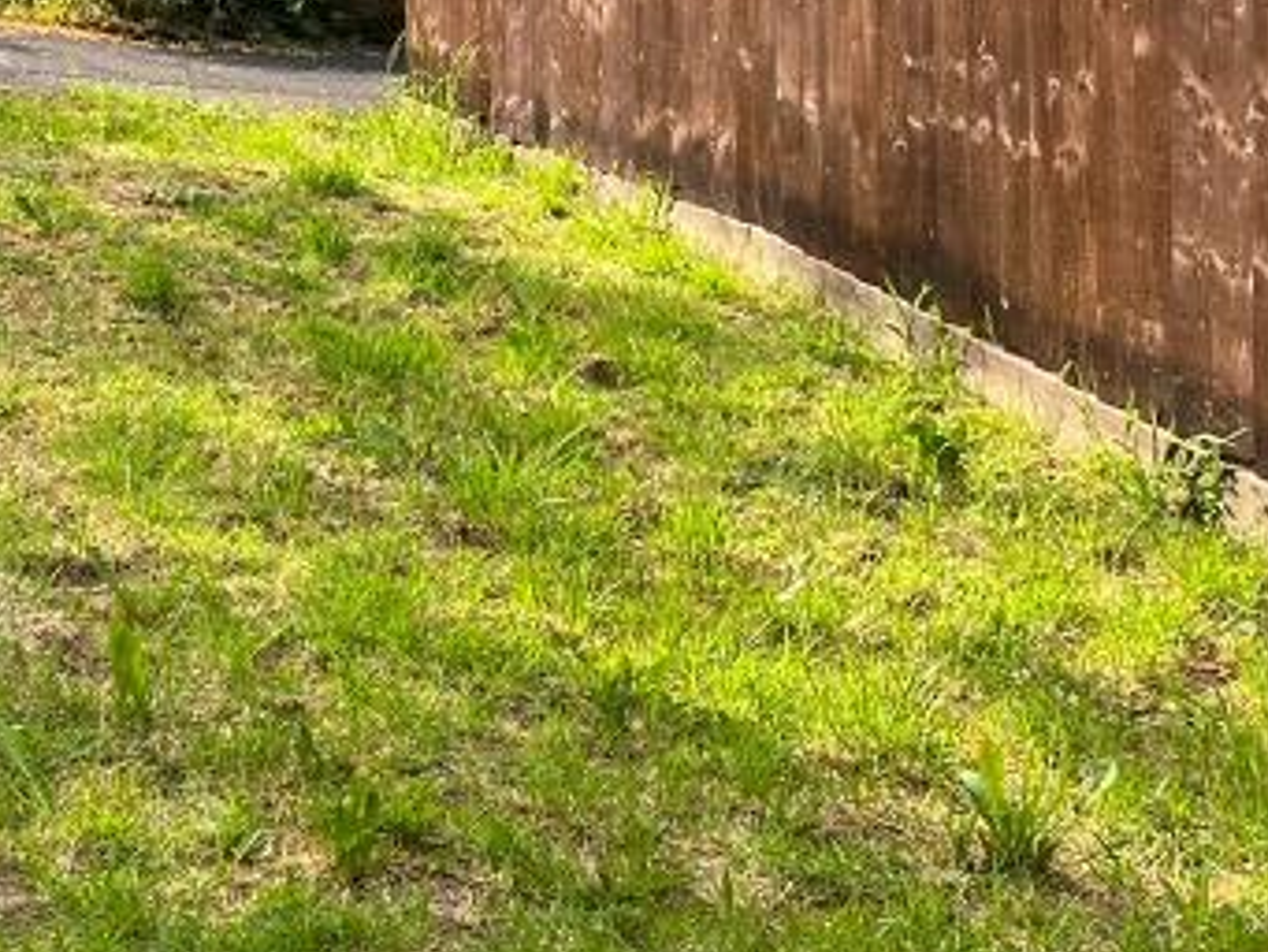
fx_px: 2858
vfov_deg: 18.0
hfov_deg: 22.2
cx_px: -424
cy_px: -197
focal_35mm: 78
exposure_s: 1/928
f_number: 1.6
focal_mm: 5.1
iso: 50
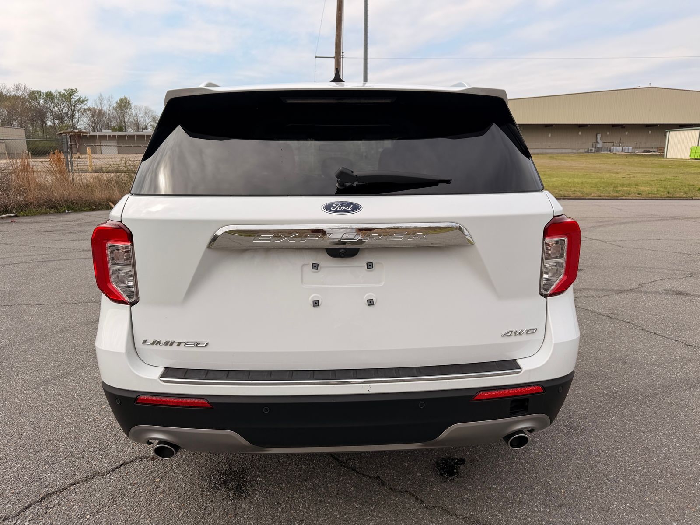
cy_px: 262
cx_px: 350
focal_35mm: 24
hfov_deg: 71.6
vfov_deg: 56.8
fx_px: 485
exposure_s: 1/5714
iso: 80
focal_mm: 6.76
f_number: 1.78
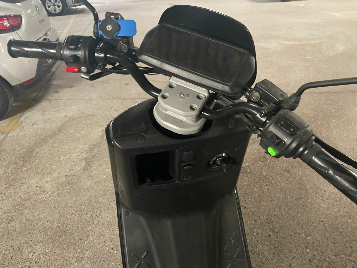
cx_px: 178
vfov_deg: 53.1
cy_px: 134
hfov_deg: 67.3
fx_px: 268
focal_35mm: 26
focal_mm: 4.2
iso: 500
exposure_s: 1/25
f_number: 1.6
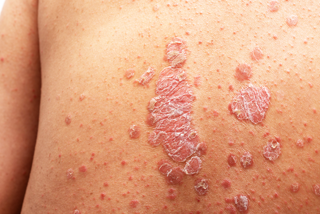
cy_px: 107
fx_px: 934
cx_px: 160
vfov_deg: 13.1
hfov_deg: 19.5
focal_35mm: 105
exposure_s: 1/160
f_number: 11
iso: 160
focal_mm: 105
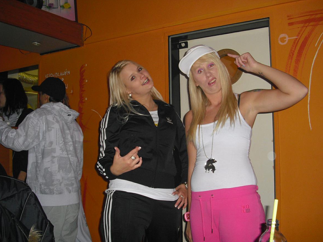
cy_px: 121
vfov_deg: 36.8
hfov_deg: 47.9
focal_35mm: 39
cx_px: 164
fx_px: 364
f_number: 2.8
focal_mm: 6.2
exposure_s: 1/60
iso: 200
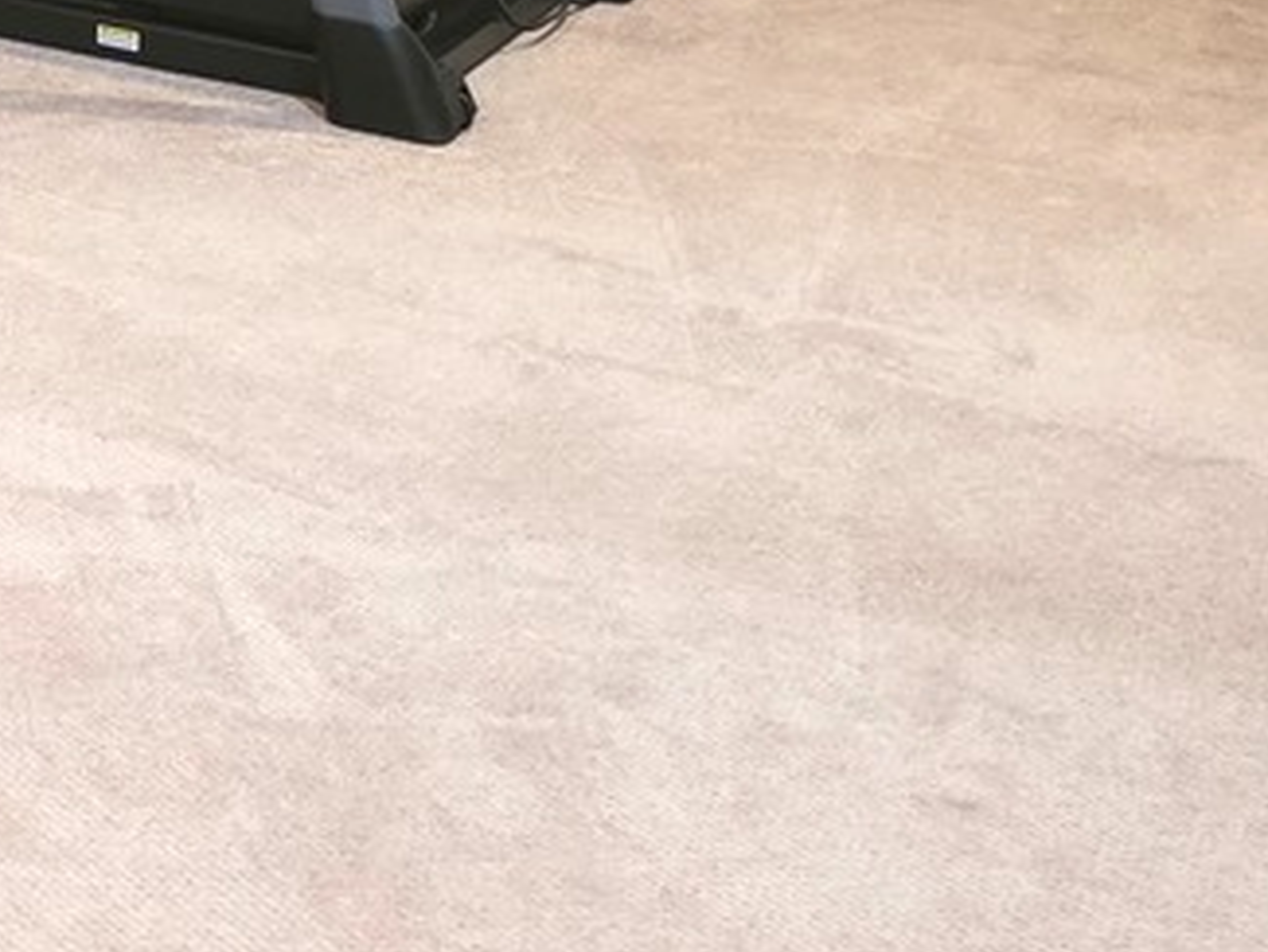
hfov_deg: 16.7
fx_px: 3738
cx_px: -874
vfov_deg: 12.8
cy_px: -890
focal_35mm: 102
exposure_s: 1/120
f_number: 1.7
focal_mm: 6.3
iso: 1250
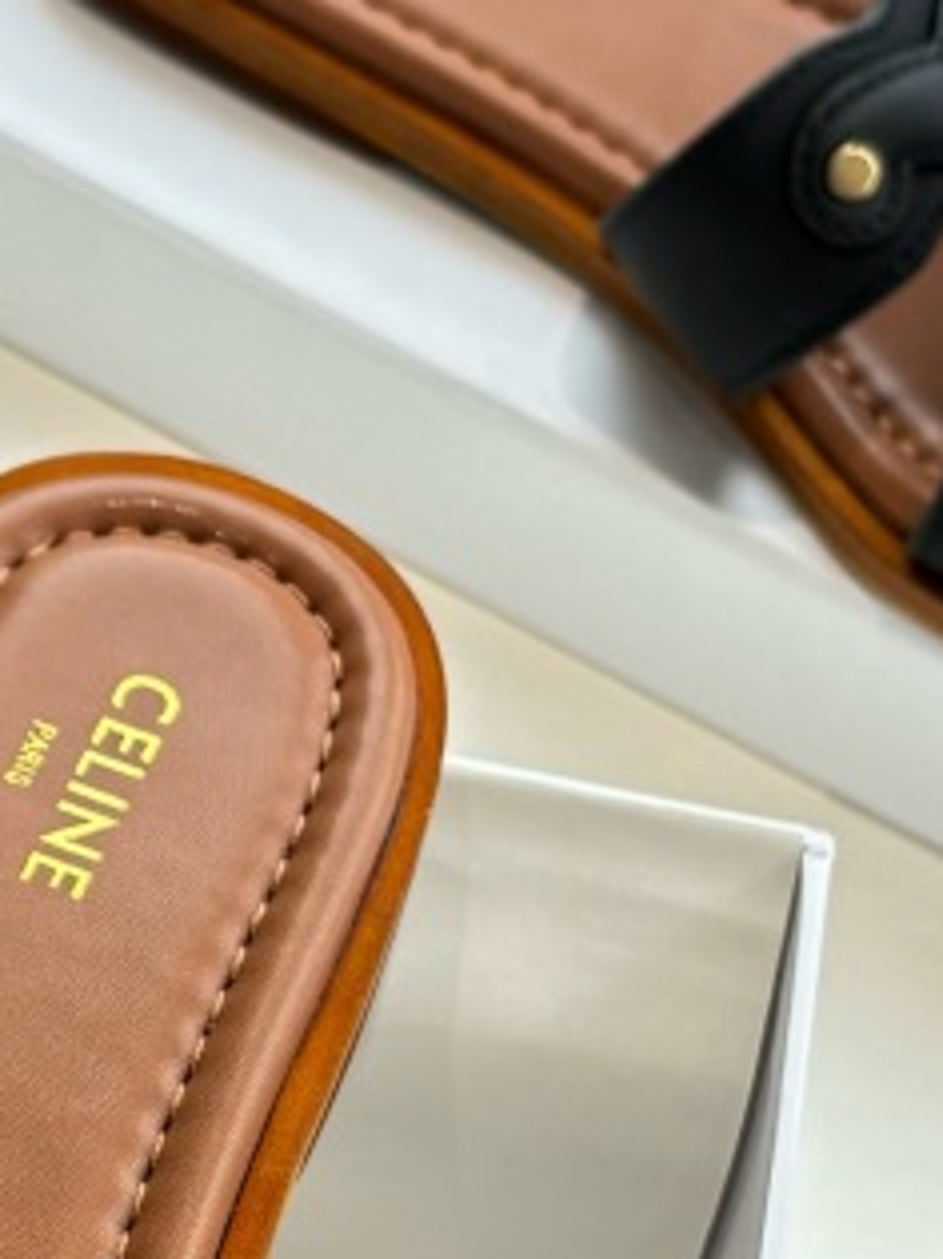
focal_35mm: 119
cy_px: 1119
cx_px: 136
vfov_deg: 16.4
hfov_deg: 12.4
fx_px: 4325
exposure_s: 1/332
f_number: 1.6
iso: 50
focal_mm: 5.96
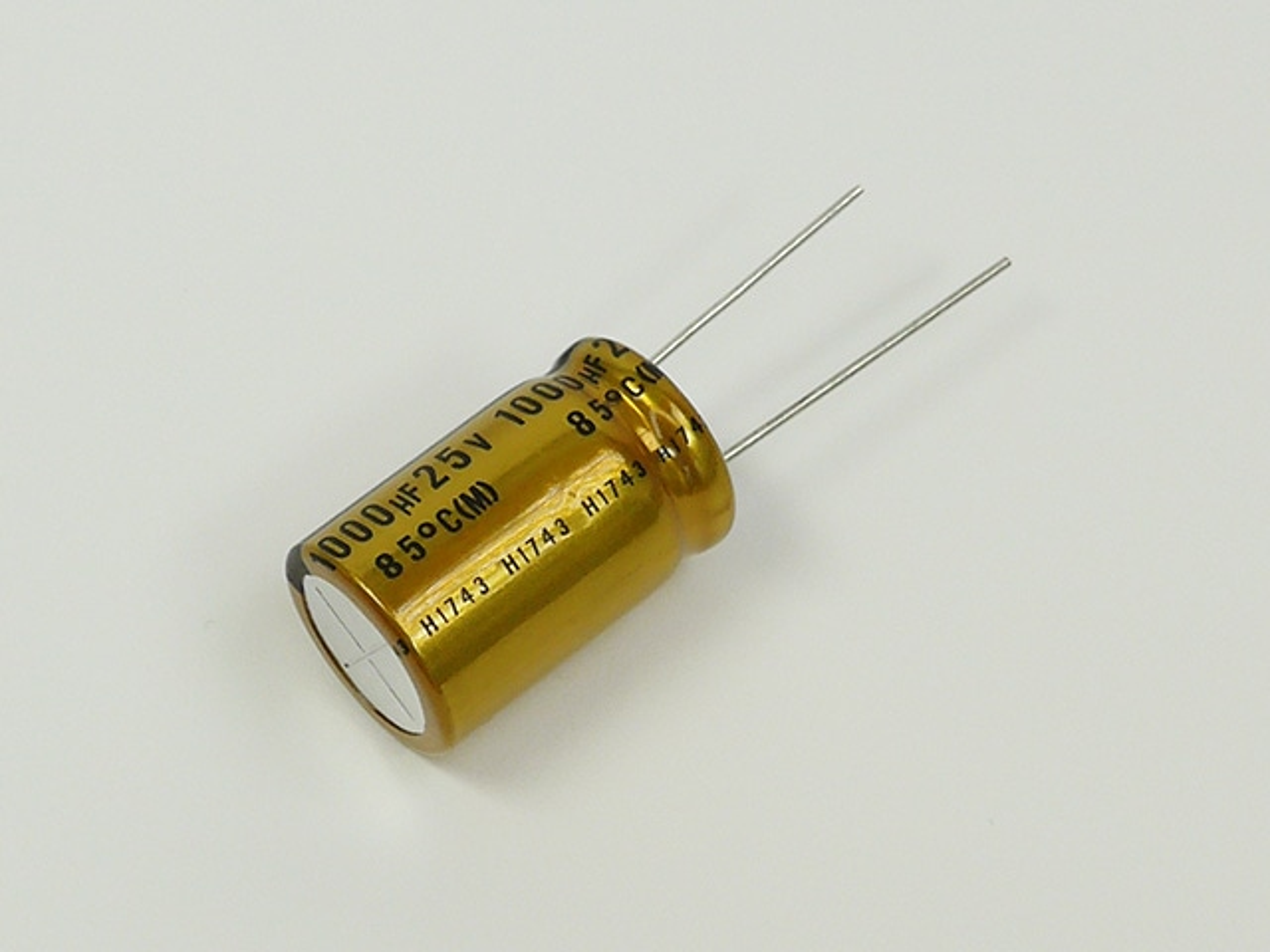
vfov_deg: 49.7
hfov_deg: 63.4
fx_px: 1027
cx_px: 635
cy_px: 476
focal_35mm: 28
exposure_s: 1/400
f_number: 2.8
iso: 80
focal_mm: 6
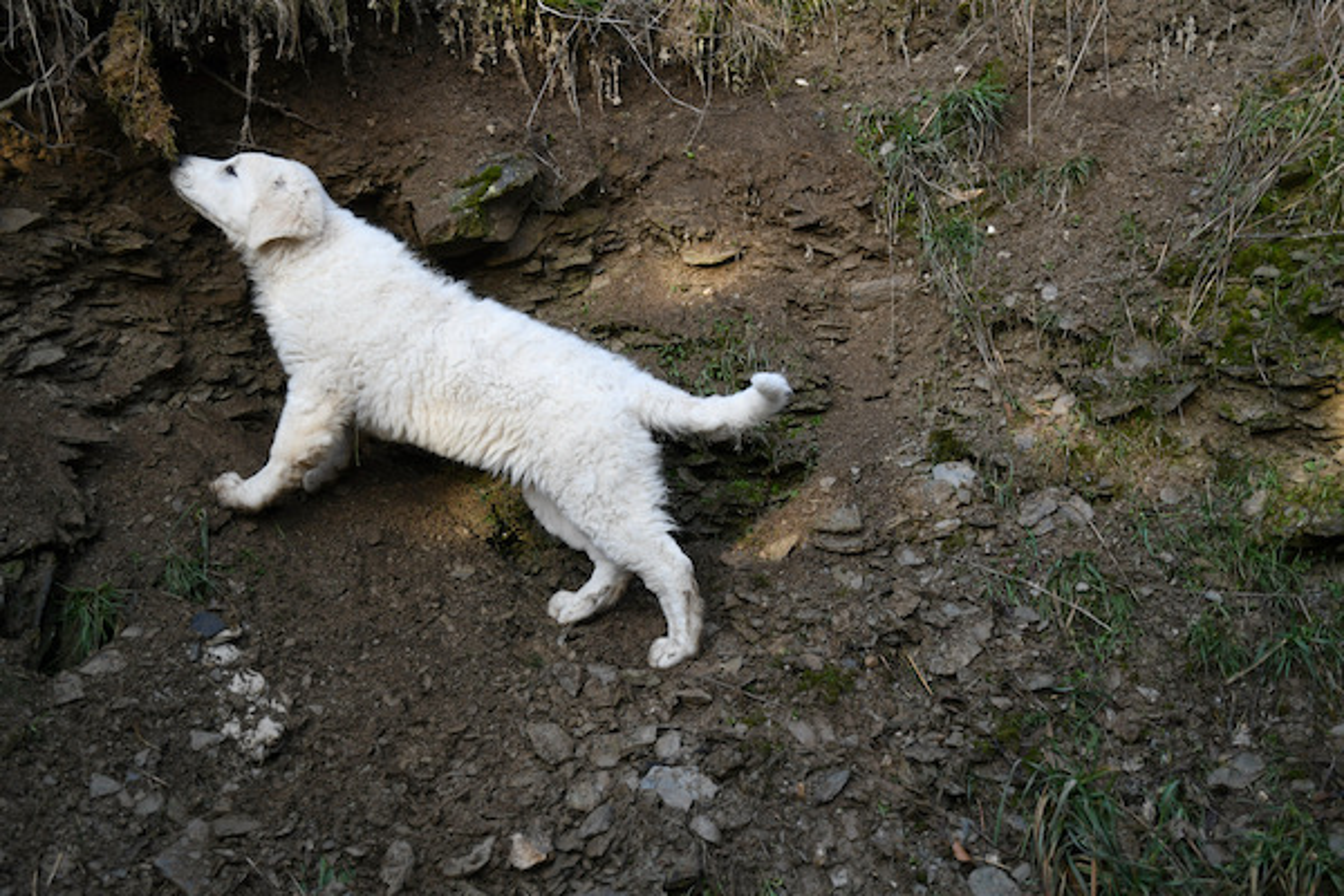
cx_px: 672
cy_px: 448
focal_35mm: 39
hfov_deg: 49.6
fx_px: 1456
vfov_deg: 34.2
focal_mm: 26
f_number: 3.2
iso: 640
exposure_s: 1/1250
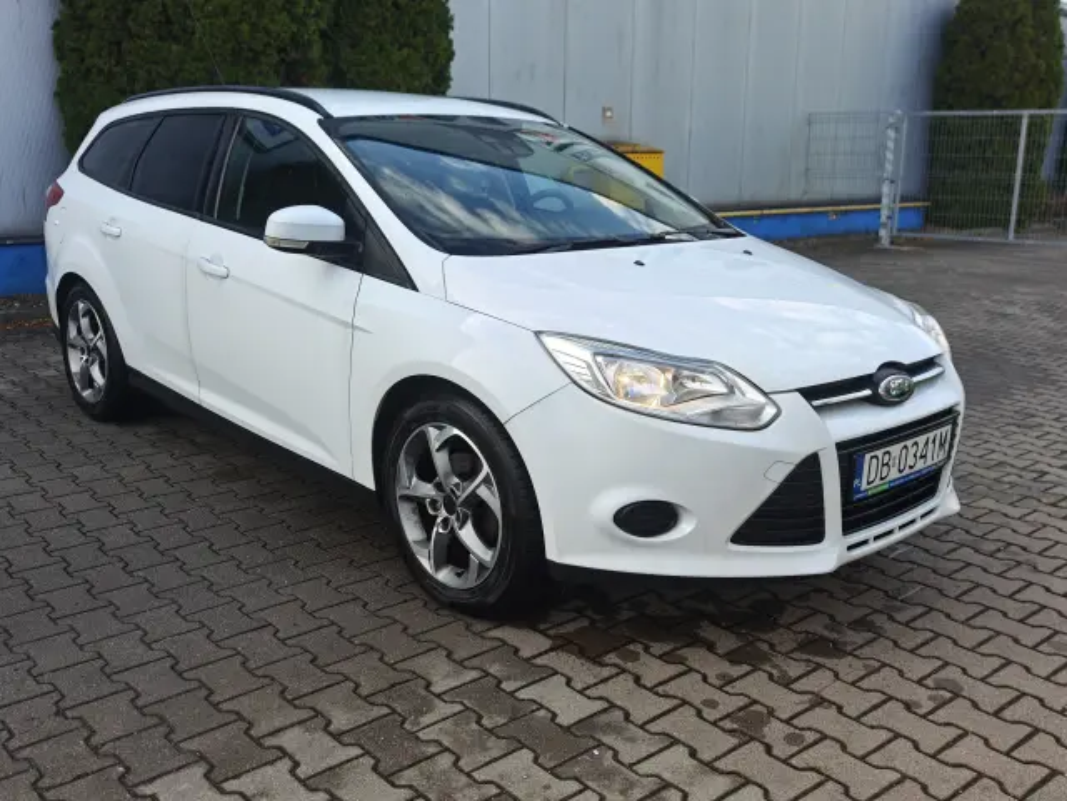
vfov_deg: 44.2
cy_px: 400
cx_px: 534
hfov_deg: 56.8
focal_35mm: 32
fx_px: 986
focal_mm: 8.72
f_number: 2
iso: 50
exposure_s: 1/400
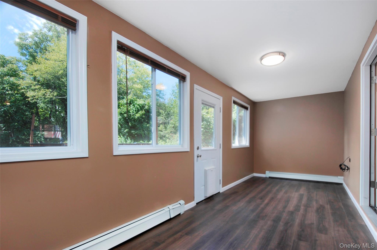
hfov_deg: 100.4
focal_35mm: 15
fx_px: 157
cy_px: 125
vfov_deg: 77.2
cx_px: 188
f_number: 14
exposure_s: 1/25
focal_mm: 10
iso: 200
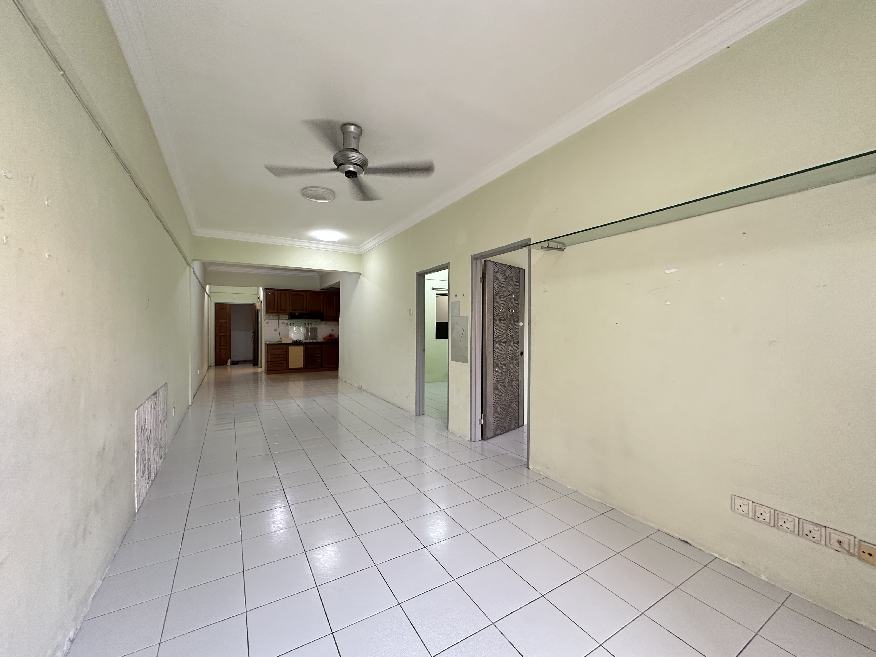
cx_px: 438
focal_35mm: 14
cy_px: 328
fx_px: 354
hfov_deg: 102.1
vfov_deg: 85.7
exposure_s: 1/50
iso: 250
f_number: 2.2
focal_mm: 2.22
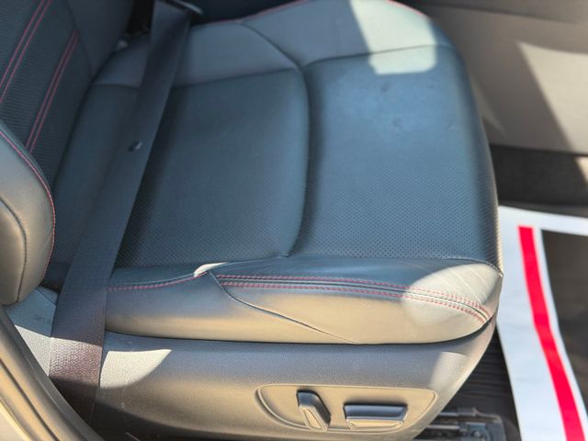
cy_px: 220
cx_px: 294
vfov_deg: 30.3
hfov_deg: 39.7
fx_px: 815
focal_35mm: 48
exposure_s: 1/158
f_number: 1.78
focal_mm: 6.76
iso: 64
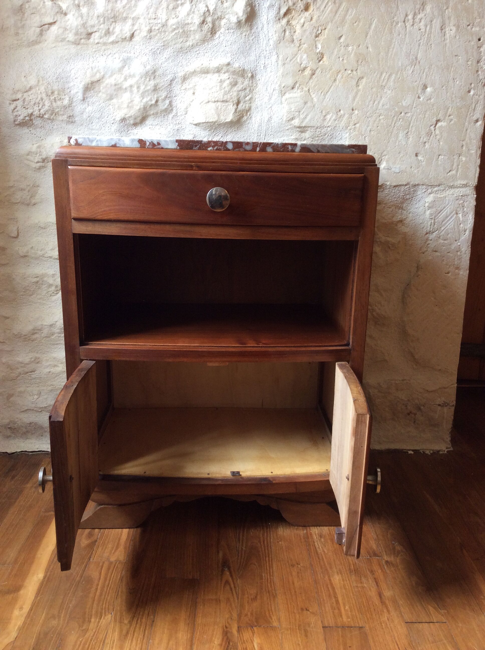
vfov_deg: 56.9
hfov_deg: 44.1
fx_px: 599
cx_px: 242
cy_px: 325
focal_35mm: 32
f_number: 2.4
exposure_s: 1/25
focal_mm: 3.3
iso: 50
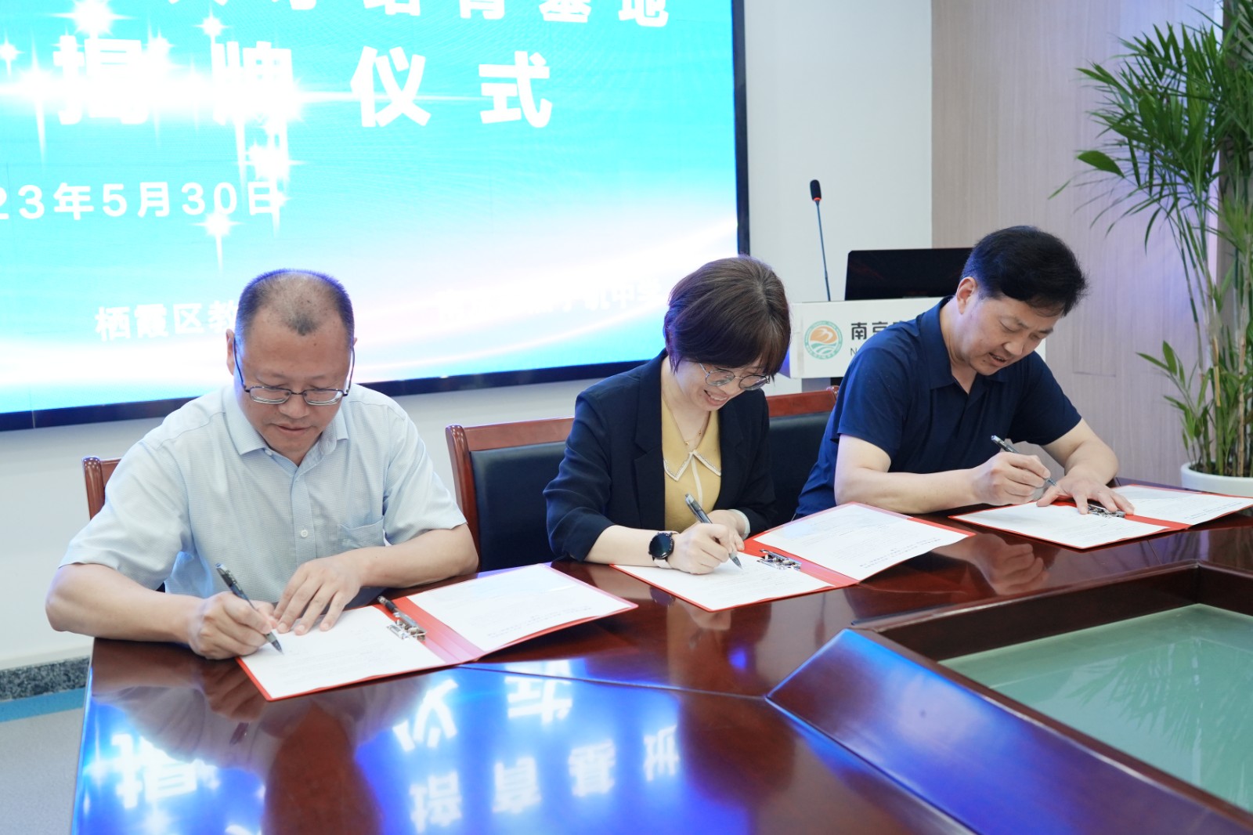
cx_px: 626
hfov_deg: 53.1
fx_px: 1253
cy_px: 418
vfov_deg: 36.9
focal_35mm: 36
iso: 800
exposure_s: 1/200
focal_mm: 24
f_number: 2.8
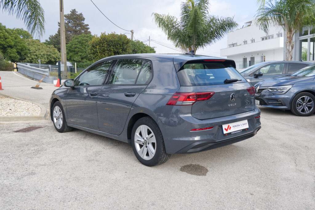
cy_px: 105
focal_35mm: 34
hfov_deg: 55.8
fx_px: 298
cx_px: 158
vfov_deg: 38.9
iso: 160
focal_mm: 22.8
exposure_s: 1/125
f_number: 8
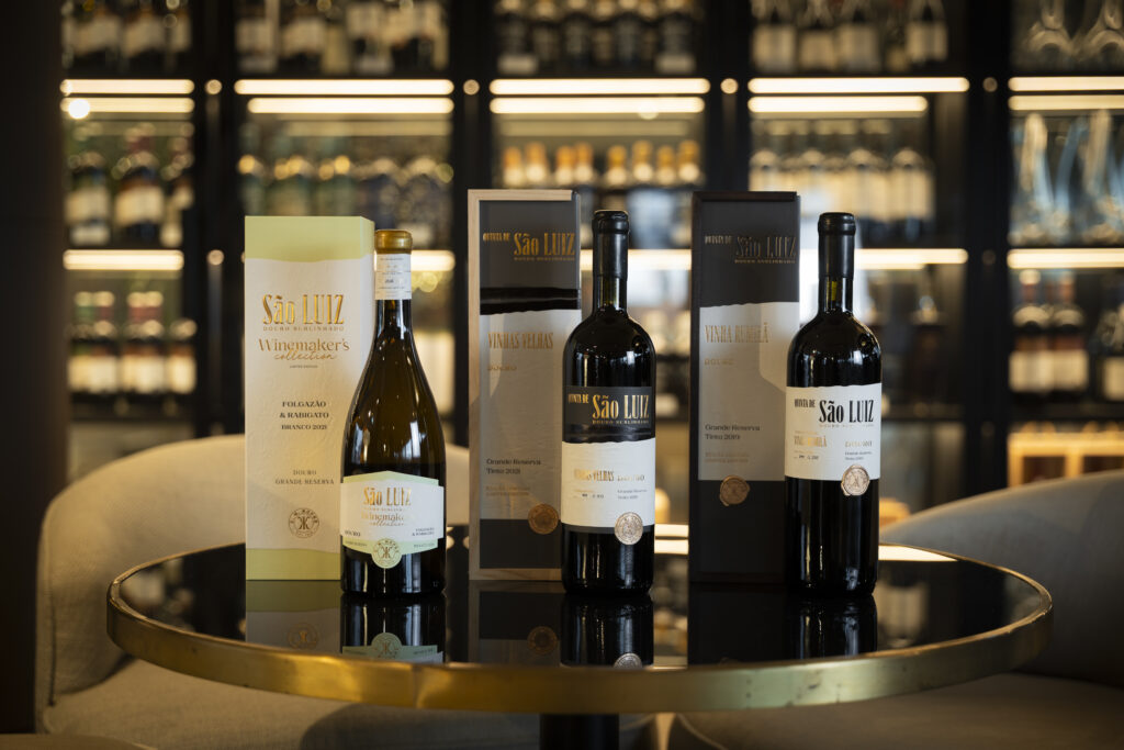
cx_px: 562
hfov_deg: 36.9
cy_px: 375
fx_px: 1683
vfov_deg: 25.1
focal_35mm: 54
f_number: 2.8
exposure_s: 1/10
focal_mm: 53.9
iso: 100
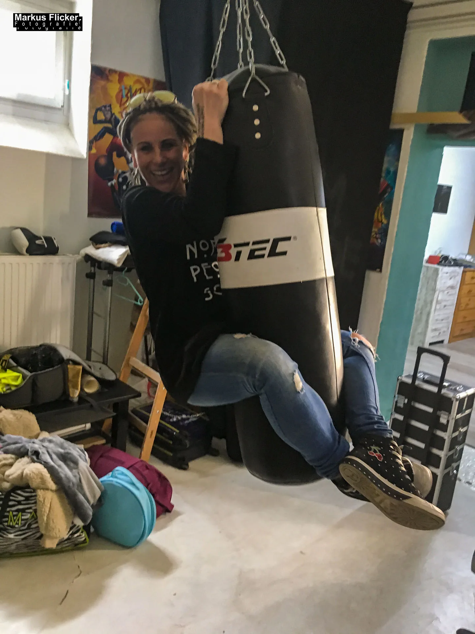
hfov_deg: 48.2
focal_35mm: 29
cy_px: 317
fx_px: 531
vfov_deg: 61.7
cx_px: 238
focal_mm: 4.15
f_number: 2.2
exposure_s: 1/20
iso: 200
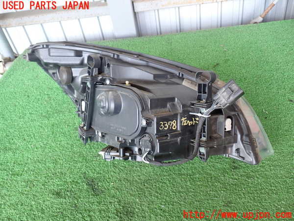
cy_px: 110
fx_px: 272
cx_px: 147
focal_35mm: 32
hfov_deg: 56.8
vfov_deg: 44.2
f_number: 2.4
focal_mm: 5.79
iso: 200
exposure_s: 1/40
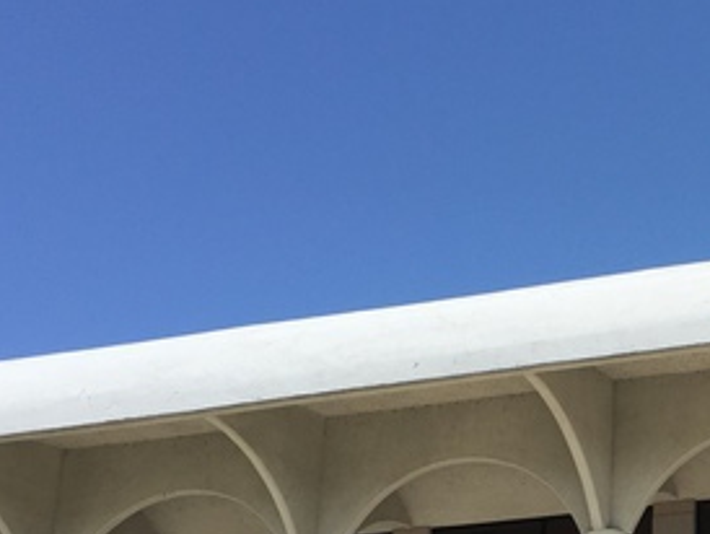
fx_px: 1519
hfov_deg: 24.6
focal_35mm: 74
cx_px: 777
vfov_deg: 19.4
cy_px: 525
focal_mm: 4.15
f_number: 2.2
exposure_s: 1/2326
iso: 32
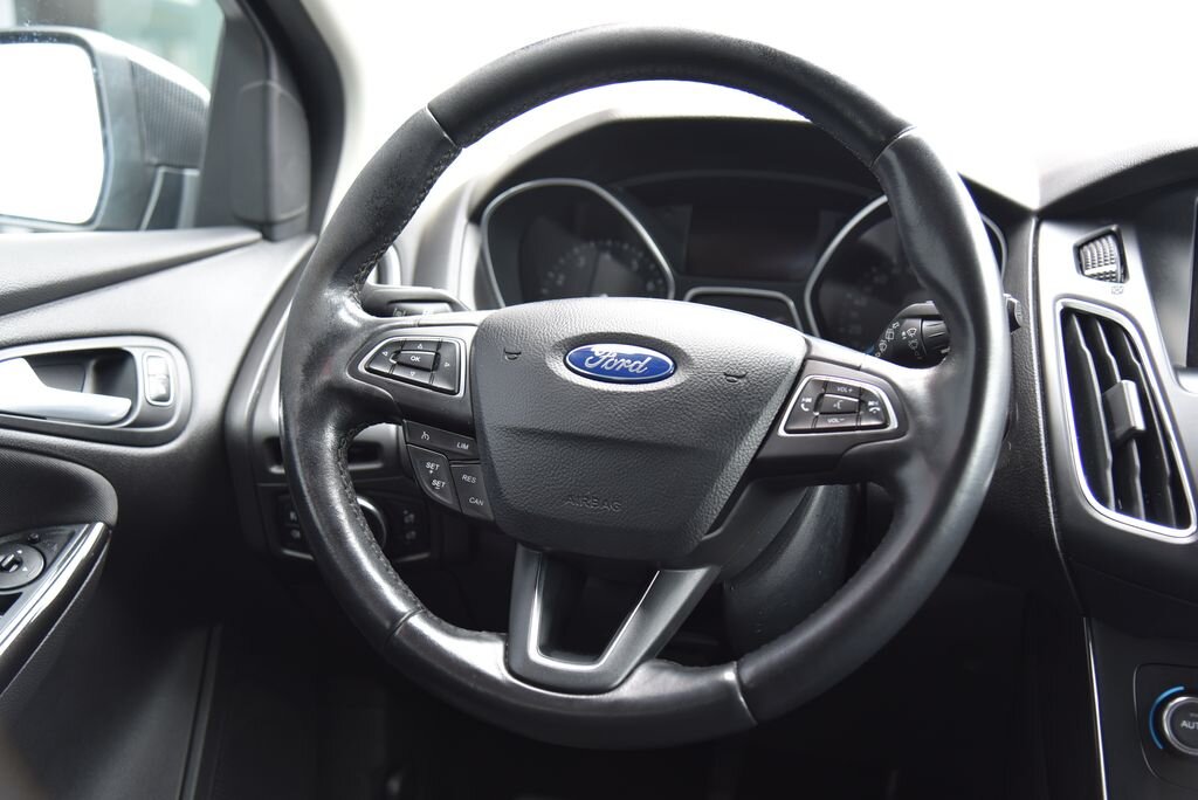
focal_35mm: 46
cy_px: 400
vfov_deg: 29.3
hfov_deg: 42.7
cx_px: 599
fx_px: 1532
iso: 500
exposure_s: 1/40
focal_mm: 46
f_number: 4
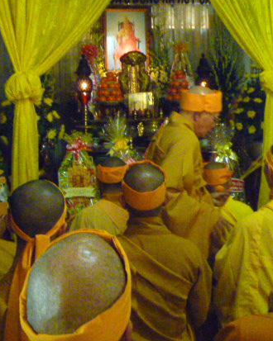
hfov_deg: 28.5
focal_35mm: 53
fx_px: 536
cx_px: 171
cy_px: 163
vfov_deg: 35.4
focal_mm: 6.3
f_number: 3.5
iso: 1600
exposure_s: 1/30
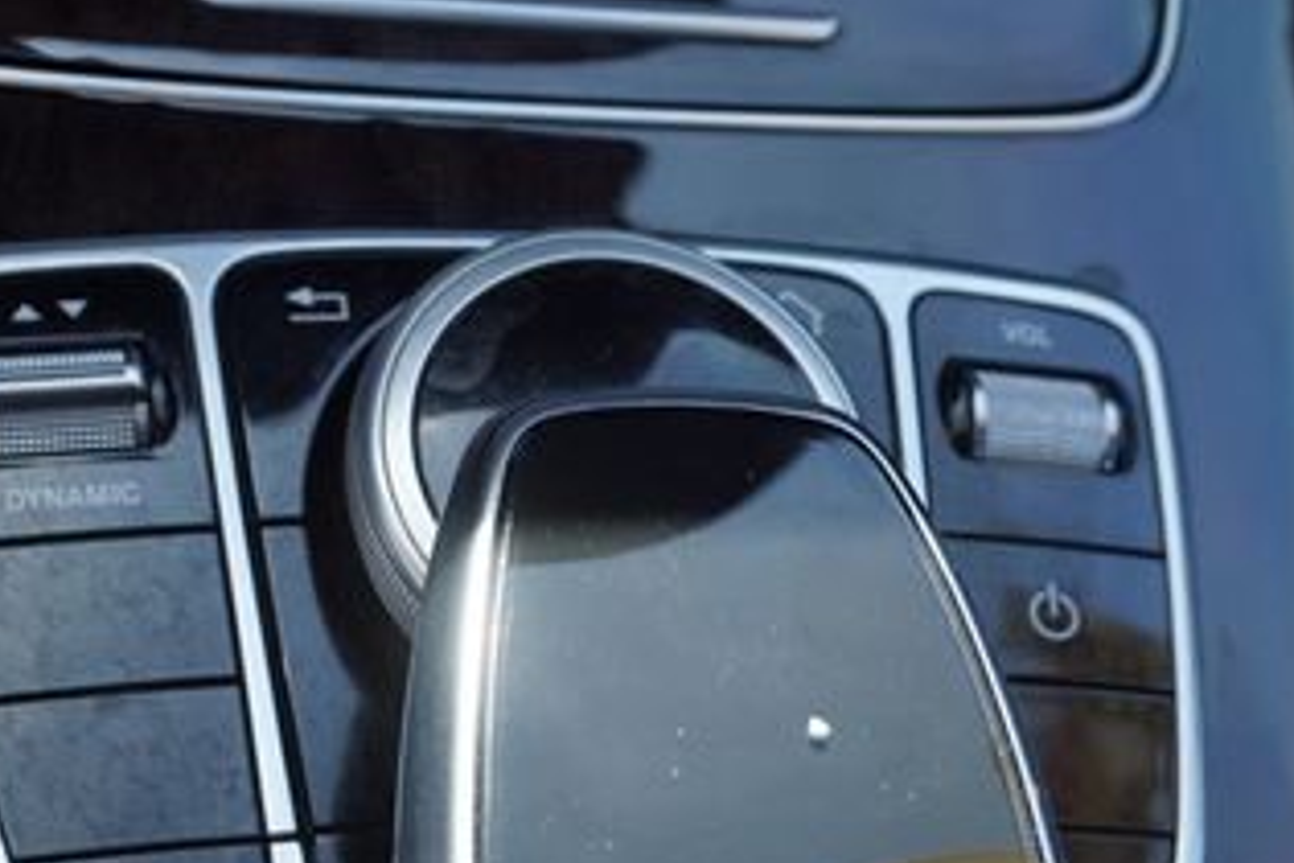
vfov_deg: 19.9
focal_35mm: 67
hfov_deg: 30.0
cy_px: 777
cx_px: 481
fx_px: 2408
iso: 100
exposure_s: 1/80
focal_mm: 22
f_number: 5.6
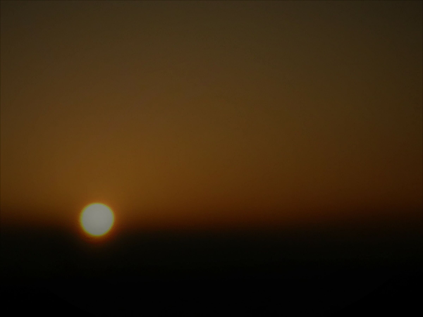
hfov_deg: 20.2
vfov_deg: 15.2
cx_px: 212
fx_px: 1185
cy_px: 158
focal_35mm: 97
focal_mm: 3.81
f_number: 2.2
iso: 50
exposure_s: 1/2028
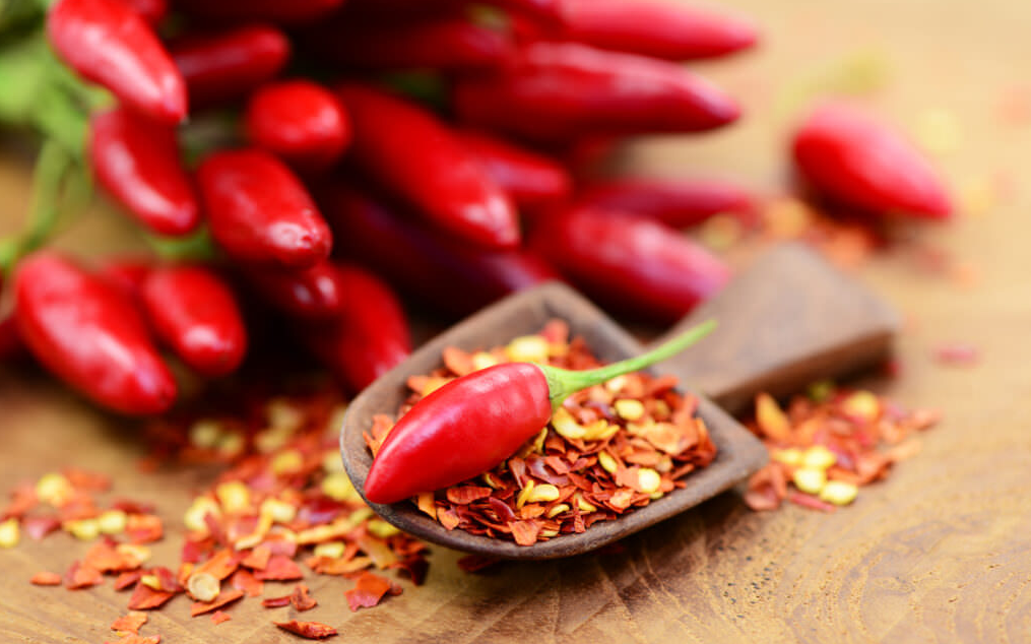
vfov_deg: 12.1
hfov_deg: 19.3
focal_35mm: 108
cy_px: 342
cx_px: 517
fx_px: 3034
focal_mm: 105
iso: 100
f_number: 5
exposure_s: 1/125
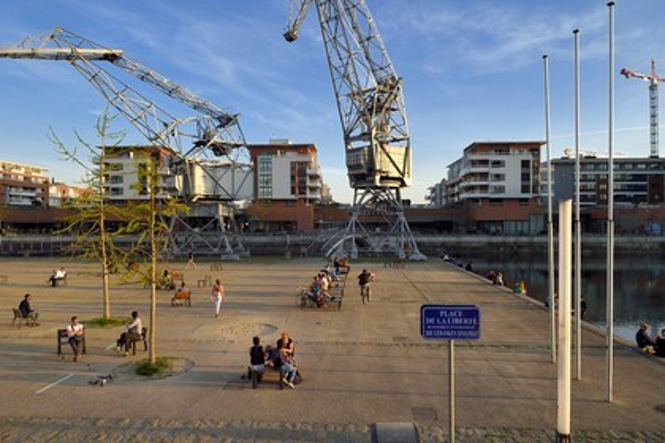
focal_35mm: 24
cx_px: 332
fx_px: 443
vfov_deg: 53.1
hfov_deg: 73.7
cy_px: 222
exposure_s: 1/200
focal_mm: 24
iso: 200
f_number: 9
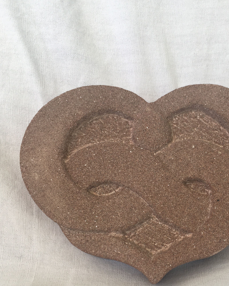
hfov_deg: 33.7
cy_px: 190
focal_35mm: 44
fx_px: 373
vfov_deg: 41.5
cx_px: 162
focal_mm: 4.15
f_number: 2.2
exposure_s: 1/116
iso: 25
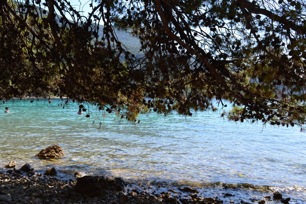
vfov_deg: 43.6
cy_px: 102
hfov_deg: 61.9
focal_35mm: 30
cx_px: 153
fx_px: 255
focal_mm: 20
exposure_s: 1/250
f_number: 10
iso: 400
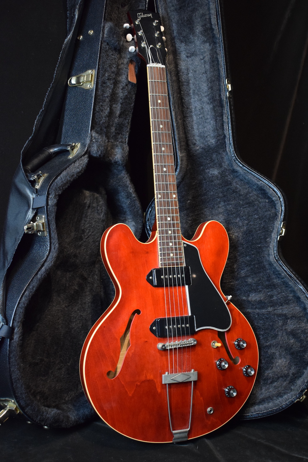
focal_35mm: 46
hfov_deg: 28.9
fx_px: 597
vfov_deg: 42.3
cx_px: 154
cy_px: 231
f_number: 4.2
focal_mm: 31
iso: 2500
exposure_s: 1/30
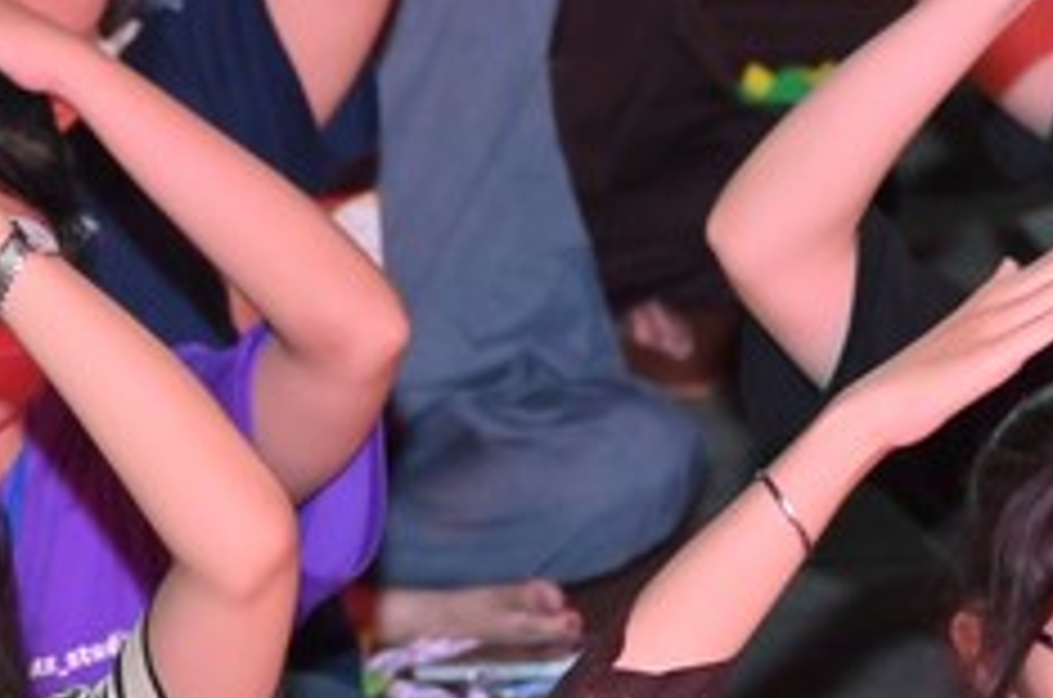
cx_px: -207
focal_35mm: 334
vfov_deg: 4.1
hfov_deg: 6.1
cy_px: 757
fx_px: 9750
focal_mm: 120
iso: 3200
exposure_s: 1/50
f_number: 5.6
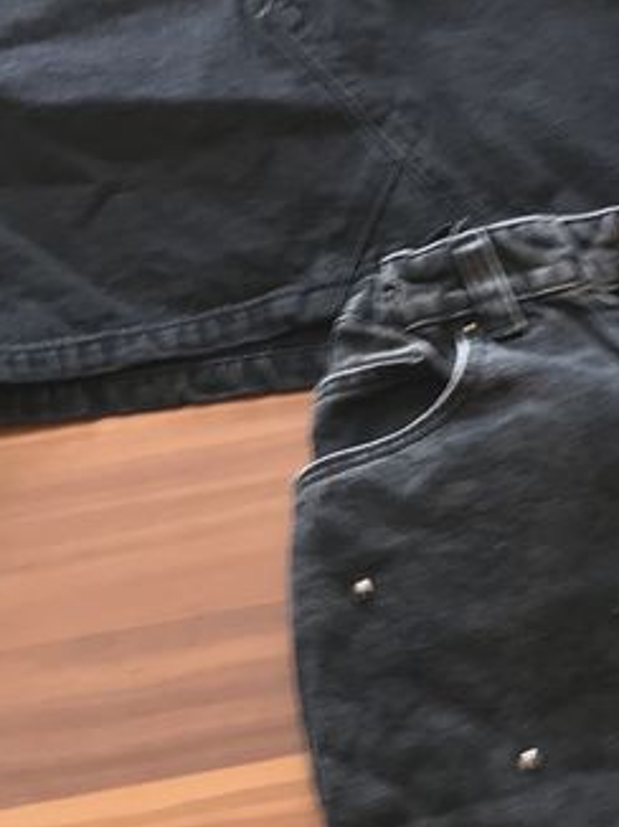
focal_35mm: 86
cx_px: 687
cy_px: 292
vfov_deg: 22.7
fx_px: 2053
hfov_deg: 16.6
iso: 32
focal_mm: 3.99
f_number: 1.8
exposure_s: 1/50
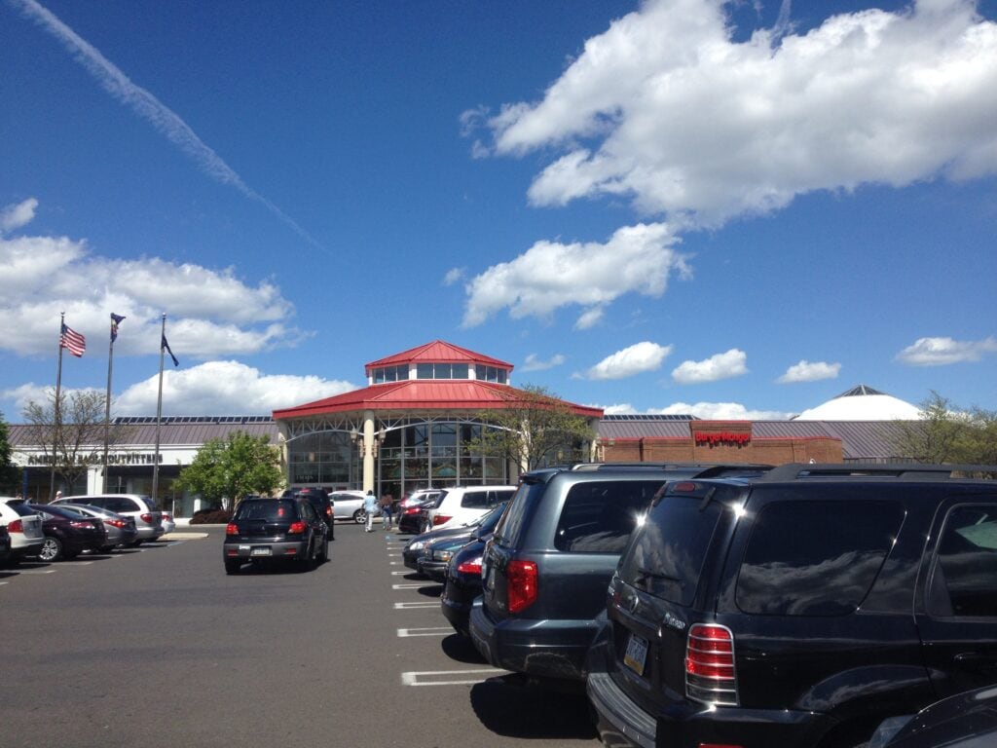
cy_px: 374
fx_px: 1008
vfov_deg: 40.7
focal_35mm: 35
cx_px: 498
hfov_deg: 52.6
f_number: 2.4
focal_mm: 4.28
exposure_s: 1/2513
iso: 50
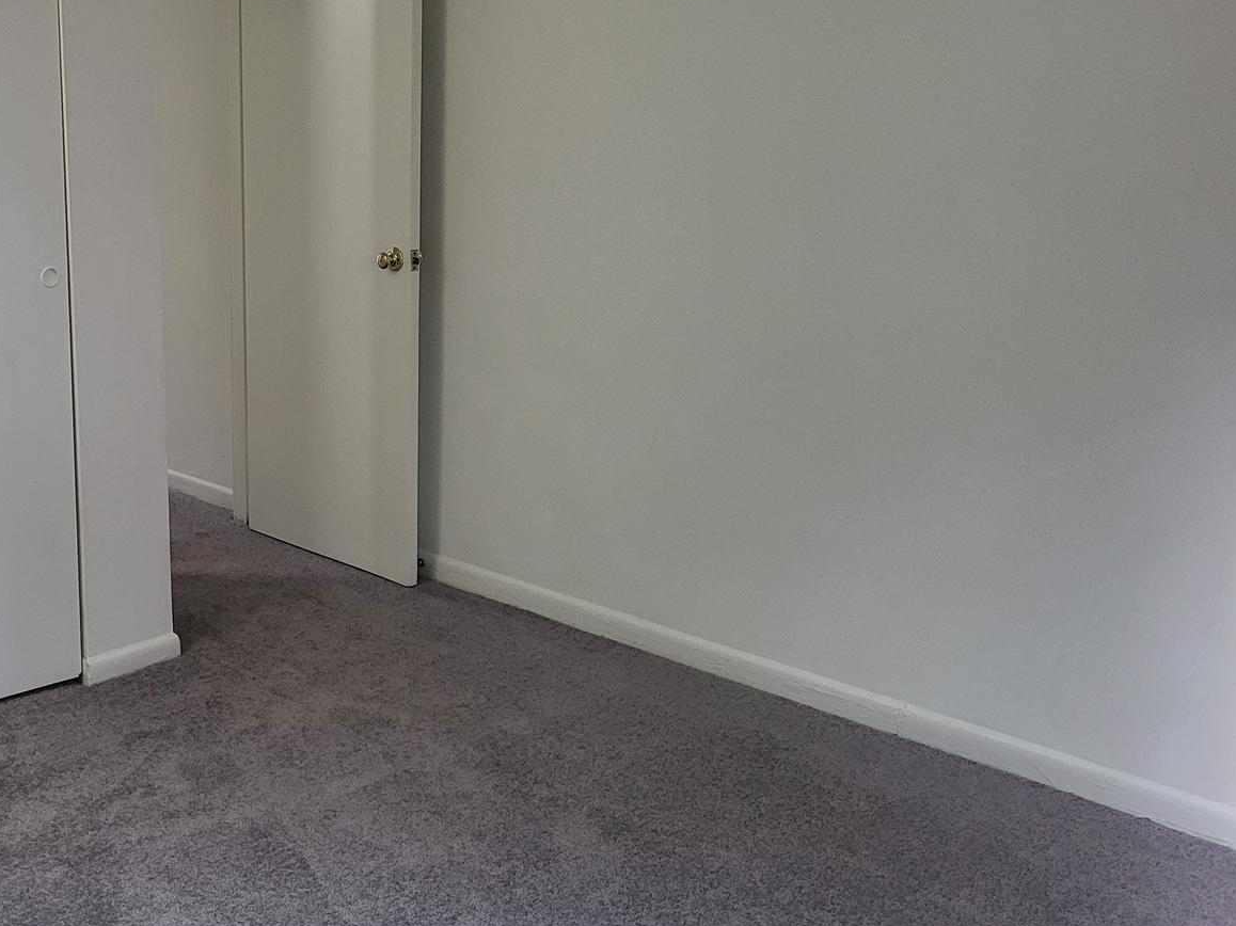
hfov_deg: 38.7
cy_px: 444
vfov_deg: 31.5
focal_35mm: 46
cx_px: 148
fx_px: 1642
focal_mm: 5.4
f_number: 1.8
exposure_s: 1/120
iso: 320
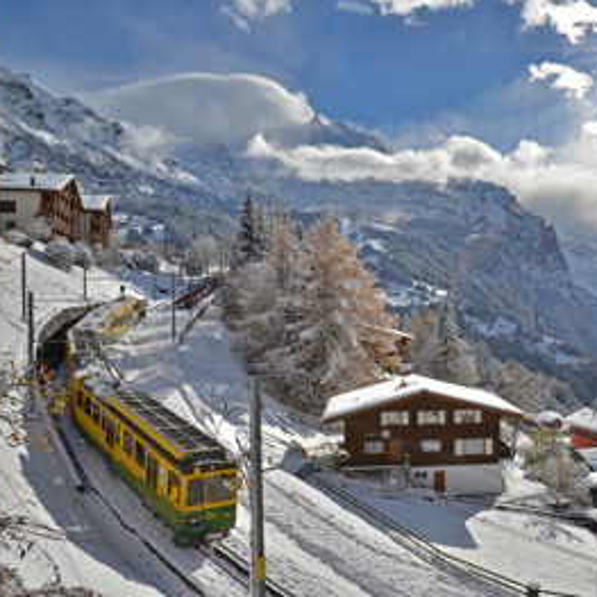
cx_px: 429
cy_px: 298
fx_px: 605
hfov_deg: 50.9
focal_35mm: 31
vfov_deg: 52.5
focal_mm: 16
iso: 200
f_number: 11
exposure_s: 1/800
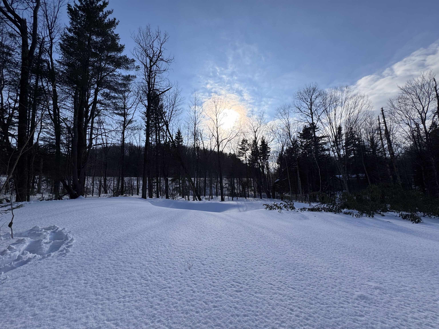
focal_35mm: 14
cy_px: 164
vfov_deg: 85.7
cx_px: 220
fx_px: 178
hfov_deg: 102.1
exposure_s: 1/3906
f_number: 2.2
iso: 40
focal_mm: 2.22
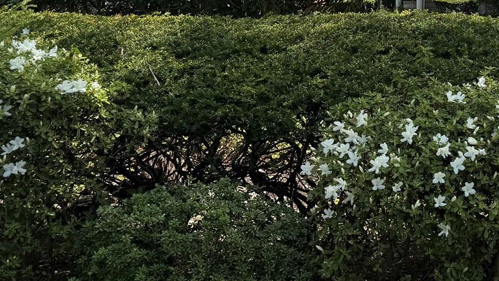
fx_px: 847
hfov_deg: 30.8
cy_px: -94
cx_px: 483
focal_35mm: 64
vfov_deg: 17.5
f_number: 1.78
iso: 80
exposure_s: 1/2907
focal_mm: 6.76
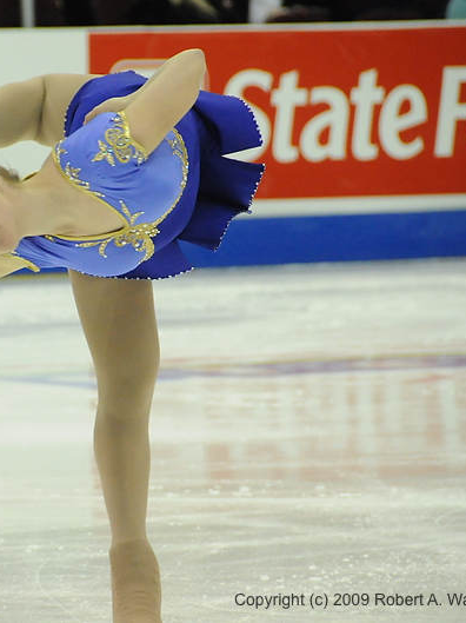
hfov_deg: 3.4
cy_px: 312
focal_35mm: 436
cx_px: 51
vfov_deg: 4.5
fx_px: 7835
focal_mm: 200
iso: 3200
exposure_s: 1/800
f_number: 5.6
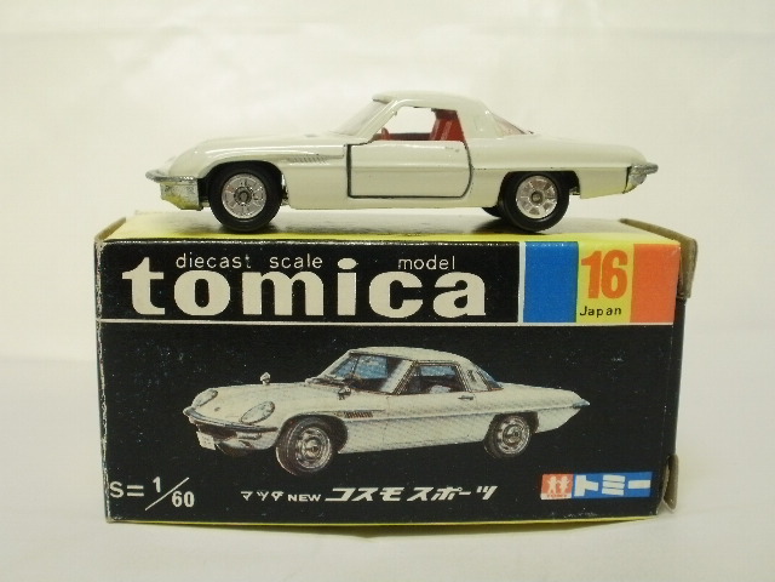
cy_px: 291
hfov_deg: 42.9
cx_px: 388
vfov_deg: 32.9
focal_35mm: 44
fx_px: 985
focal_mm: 7.7
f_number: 4
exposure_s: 1/8
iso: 125
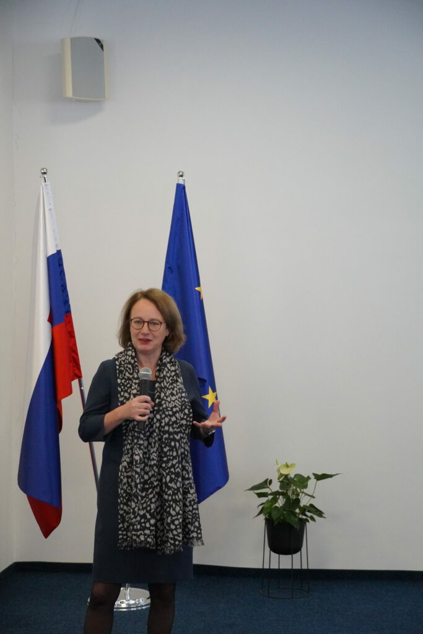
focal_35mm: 74
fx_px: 1295
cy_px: 317
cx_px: 212
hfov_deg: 18.6
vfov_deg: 27.5
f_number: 5
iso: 6400
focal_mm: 49
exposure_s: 1/160
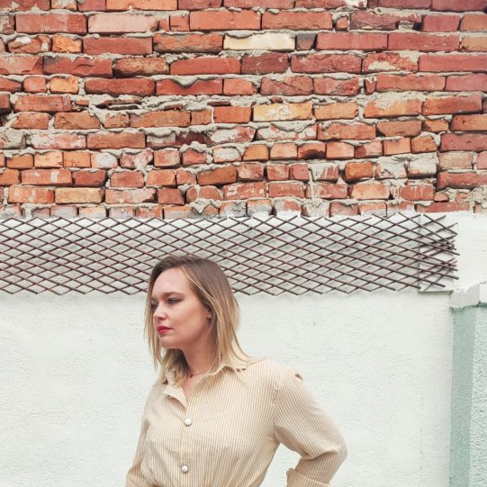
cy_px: 349
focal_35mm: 34
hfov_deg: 48.4
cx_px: 233
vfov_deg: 47.1
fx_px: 541
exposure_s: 1/1134
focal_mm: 4.77
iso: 112
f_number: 1.75
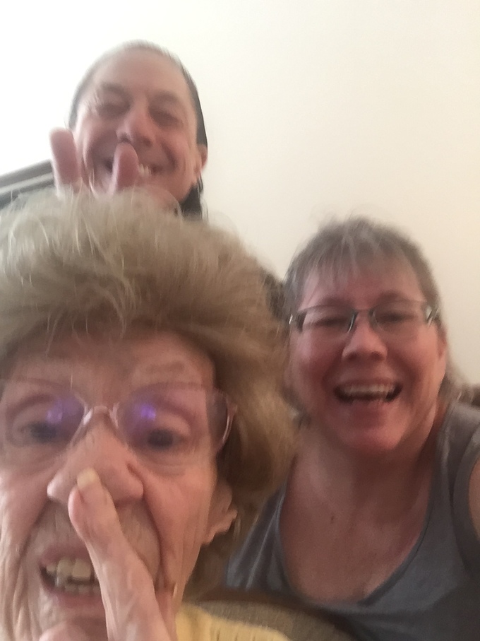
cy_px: 320
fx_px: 573
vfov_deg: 58.4
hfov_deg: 45.4
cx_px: 240
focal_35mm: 31
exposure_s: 1/30
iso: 160
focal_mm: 2.65
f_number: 2.2
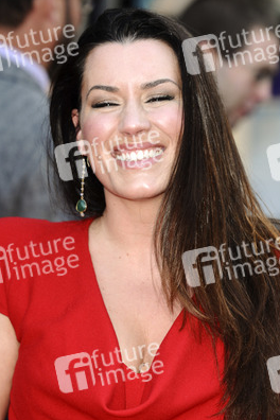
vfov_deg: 11.3
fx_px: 2123
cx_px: 141
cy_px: 209
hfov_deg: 7.5
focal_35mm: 182
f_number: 4.5
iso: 320
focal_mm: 120
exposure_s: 1/200
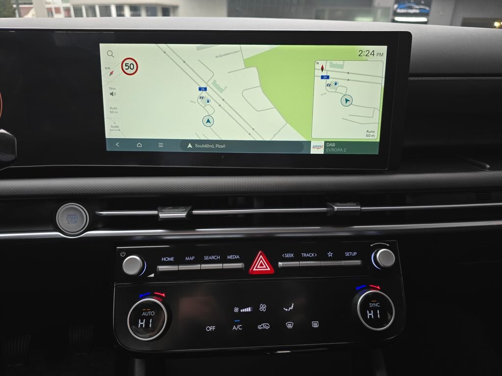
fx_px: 334
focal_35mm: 23
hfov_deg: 73.9
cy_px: 188
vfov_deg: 58.9
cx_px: 251
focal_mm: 6.3
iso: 32
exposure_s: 1/50
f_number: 1.7
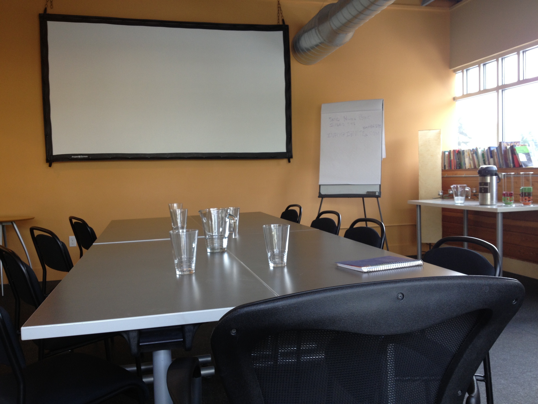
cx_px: 269
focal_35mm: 35
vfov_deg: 40.7
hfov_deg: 52.6
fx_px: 544
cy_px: 202
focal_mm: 4.28
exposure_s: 1/30
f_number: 2.4
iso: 50
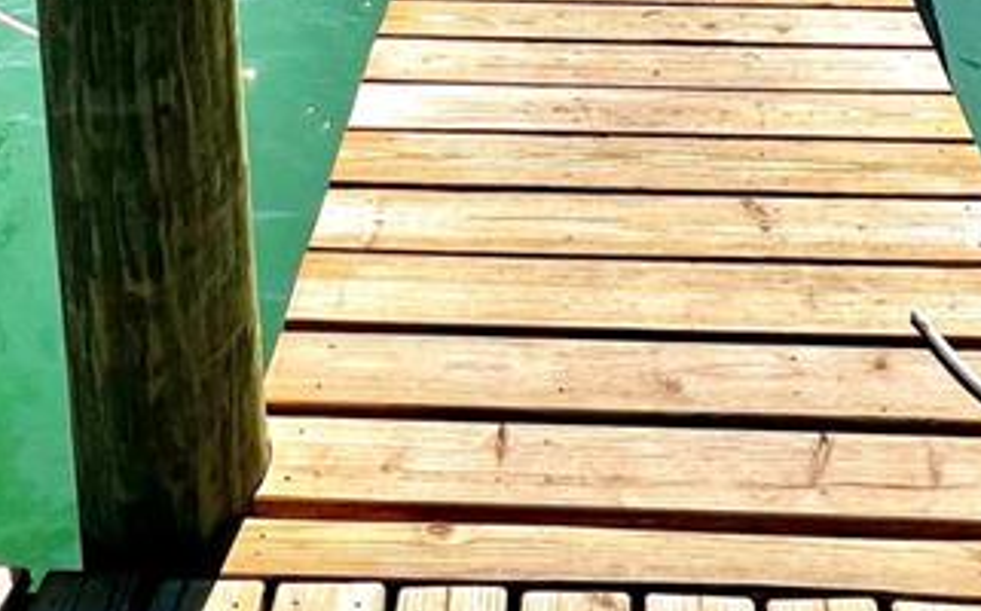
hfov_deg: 45.2
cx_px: 568
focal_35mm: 44
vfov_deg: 20.6
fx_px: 1175
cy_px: -483
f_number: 1.8
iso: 32
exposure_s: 1/2137
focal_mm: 1.57
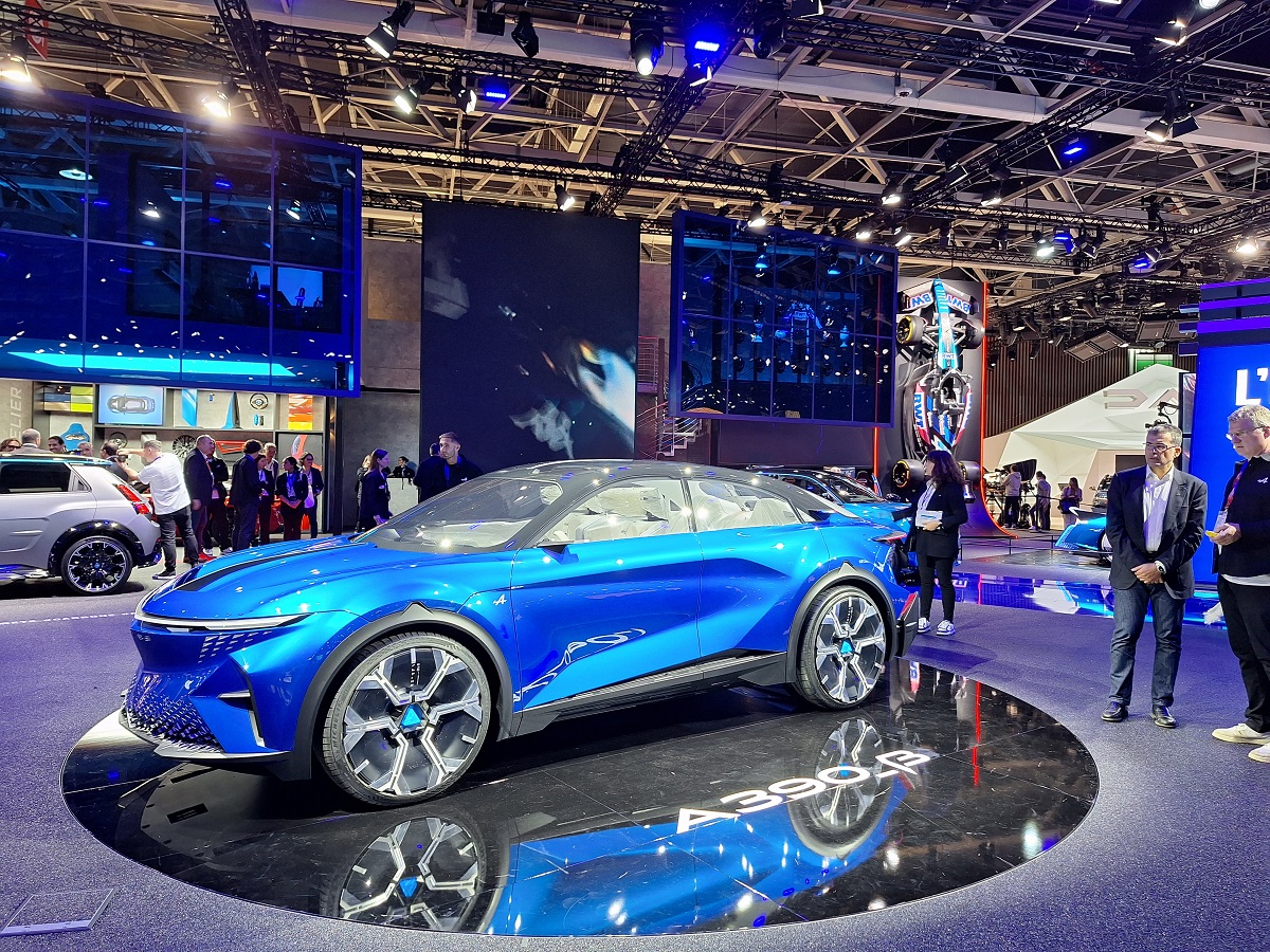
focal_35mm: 23
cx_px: 635
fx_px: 844
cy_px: 476
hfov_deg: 73.9
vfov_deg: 58.9
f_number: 1.8
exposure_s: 1/50
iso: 80
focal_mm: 5.54
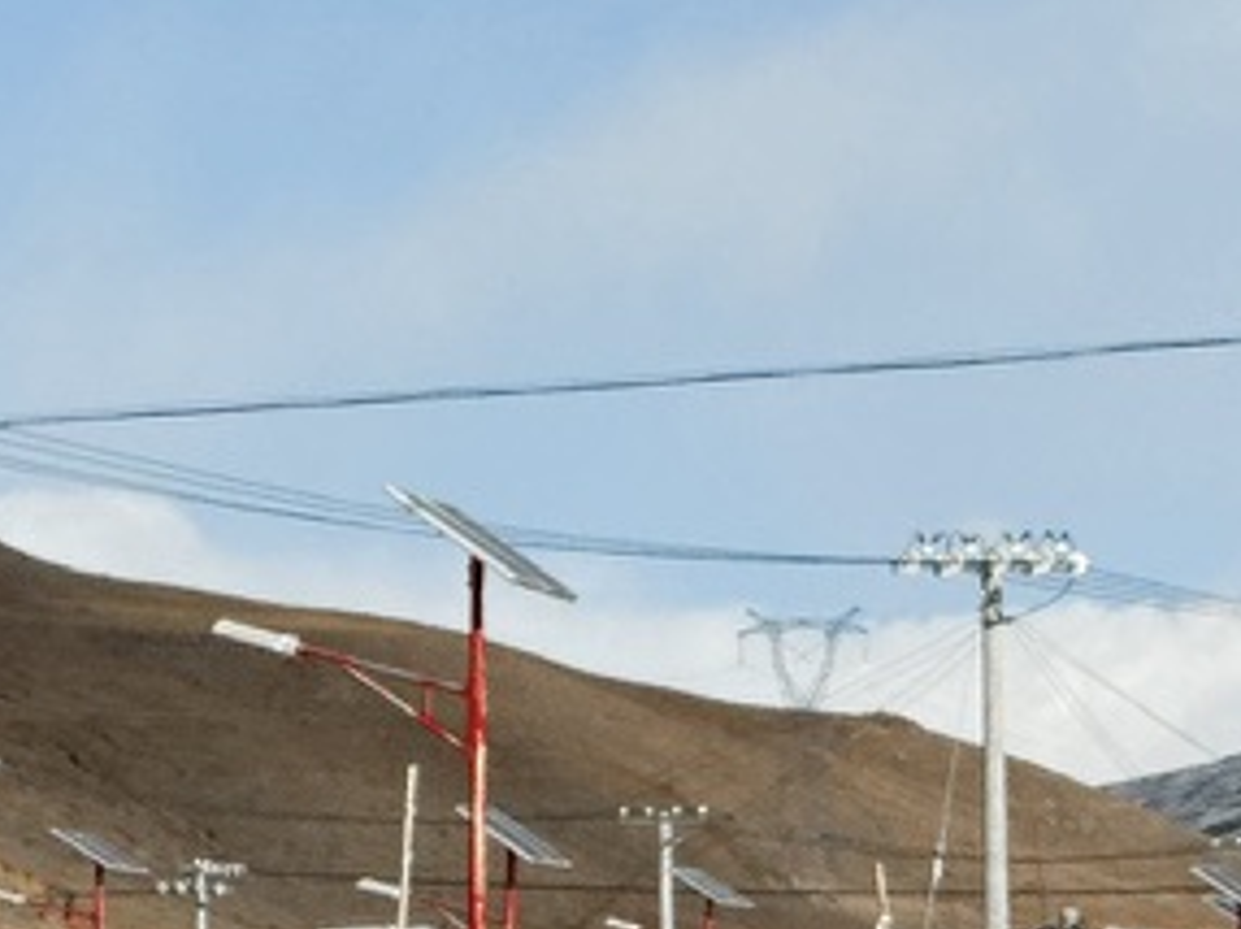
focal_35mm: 430
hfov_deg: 4.6
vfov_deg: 3.5
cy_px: 621
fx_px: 15403
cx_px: 104
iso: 50
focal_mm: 15.66
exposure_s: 1/1248
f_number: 2.8
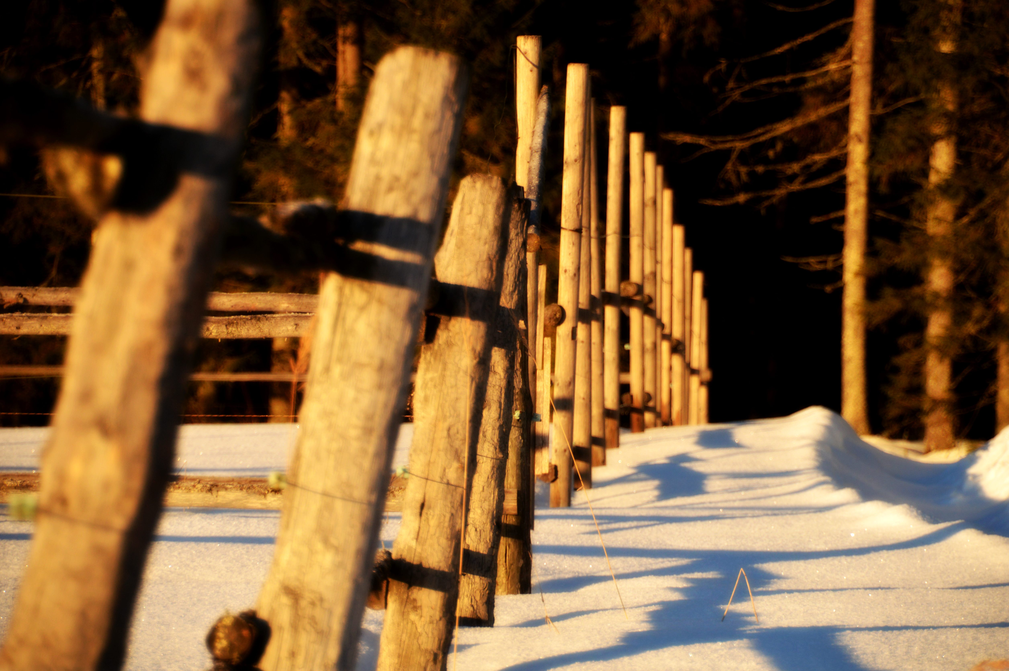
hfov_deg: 9.8
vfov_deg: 6.5
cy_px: 336
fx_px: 5880
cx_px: 504
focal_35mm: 210
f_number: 6
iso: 400
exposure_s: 1/1000
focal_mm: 140
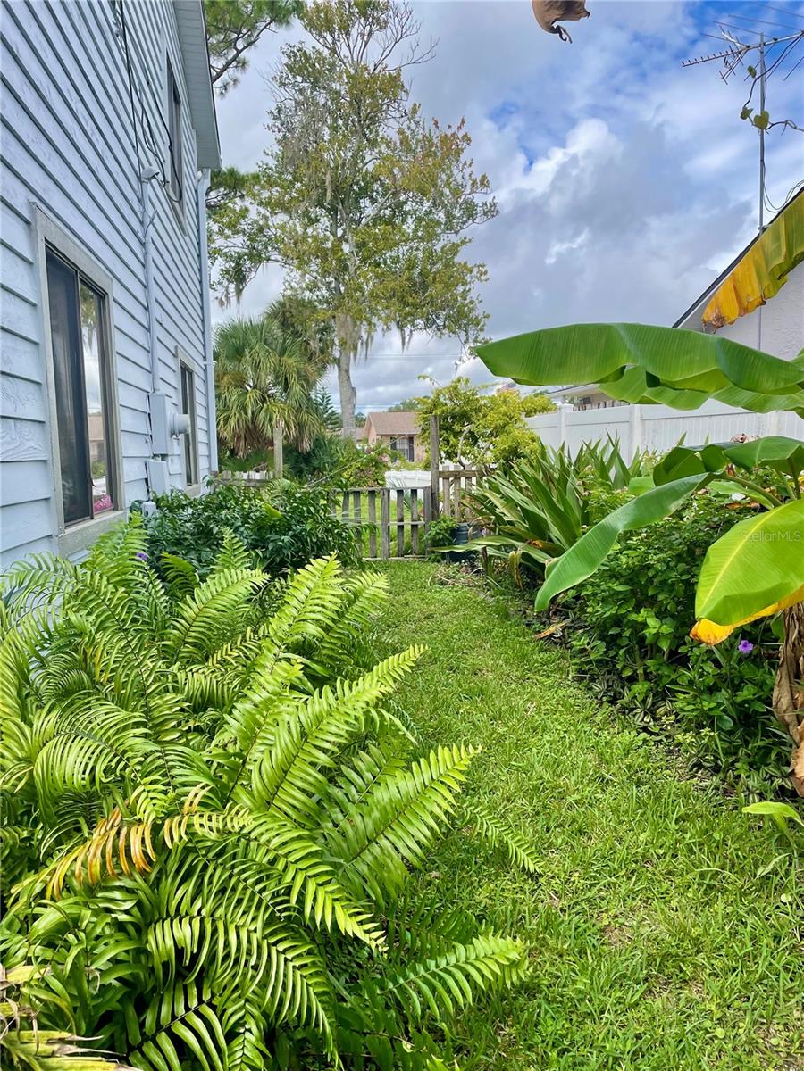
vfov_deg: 67.3
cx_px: 402
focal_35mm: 26
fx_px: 805
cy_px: 536
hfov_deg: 53.1
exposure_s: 1/1511
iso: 32
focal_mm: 4.2
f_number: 1.6
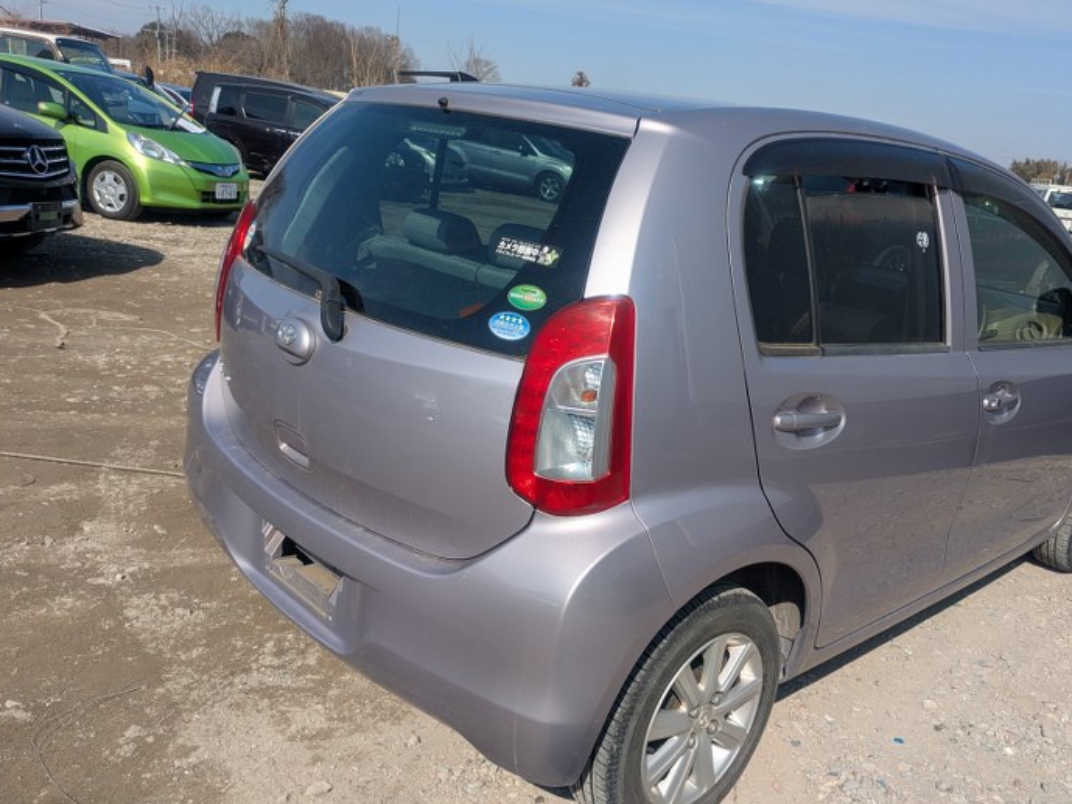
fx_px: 898
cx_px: 604
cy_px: 429
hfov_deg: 61.4
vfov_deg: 48.2
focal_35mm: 29
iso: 46
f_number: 1.89
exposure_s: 1/2959
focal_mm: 5.43
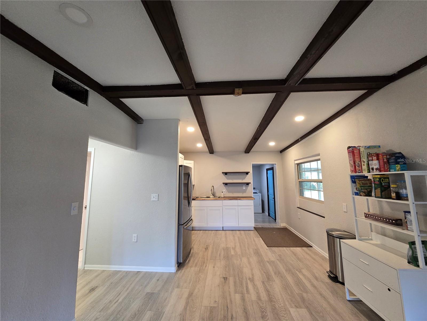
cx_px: 214
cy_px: 160
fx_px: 160
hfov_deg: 106.2
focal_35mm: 13
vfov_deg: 89.9
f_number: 2.2
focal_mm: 2.2
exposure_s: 1/60
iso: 250
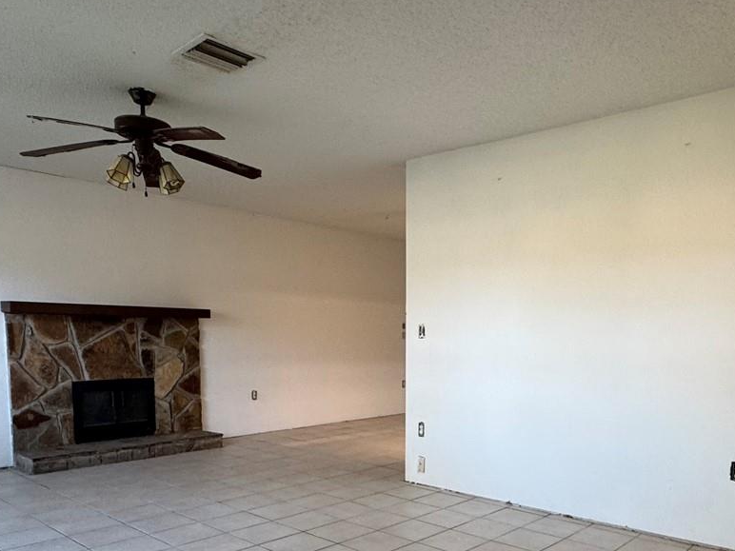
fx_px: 616
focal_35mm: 29
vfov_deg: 47.0
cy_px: 391
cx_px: 460
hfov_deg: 60.8
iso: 160
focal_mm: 2.22
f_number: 2.2
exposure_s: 1/60
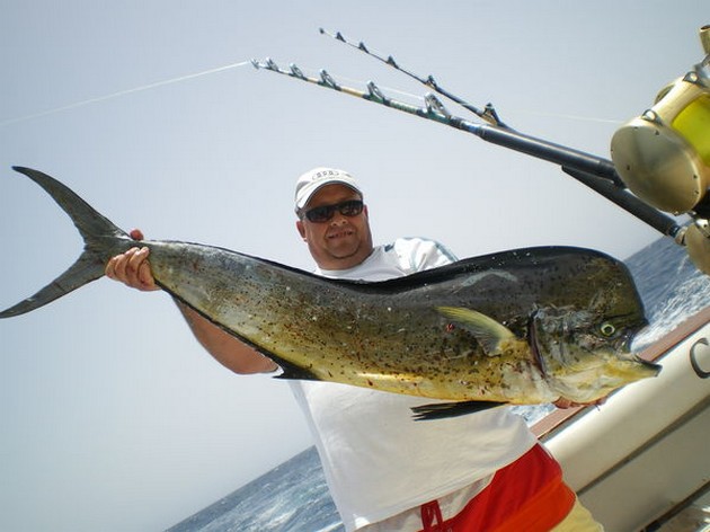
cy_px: 266
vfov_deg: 39.6
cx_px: 355
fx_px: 738
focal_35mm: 36
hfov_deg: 51.4
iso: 50
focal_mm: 6.3
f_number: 4.6
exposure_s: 1/400
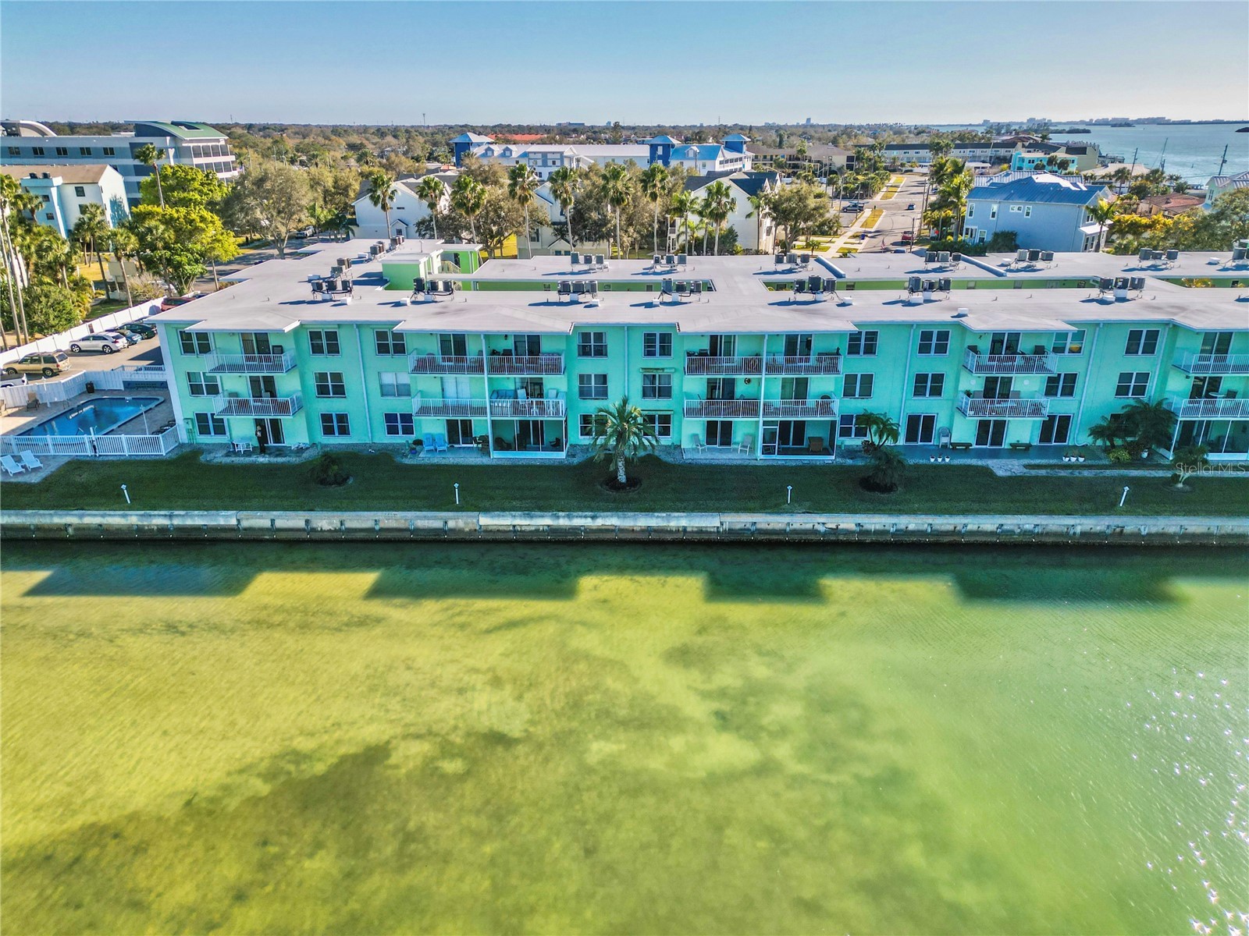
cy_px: 468
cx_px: 624
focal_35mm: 24
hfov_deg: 71.6
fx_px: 866
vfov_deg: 56.8
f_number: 1.7
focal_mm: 6.72
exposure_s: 1/200
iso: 200
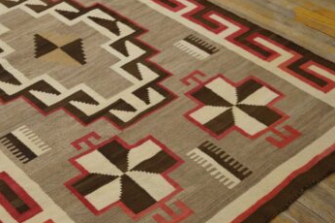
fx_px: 557
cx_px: 60
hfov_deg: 32.4
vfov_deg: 22.6
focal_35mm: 60
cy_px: 115
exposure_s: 1/160
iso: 1250
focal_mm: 23
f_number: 4
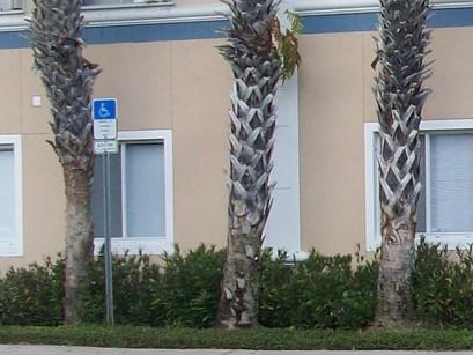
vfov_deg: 11.2
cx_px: 806
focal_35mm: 133
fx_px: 1818
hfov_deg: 13.5
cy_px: 169
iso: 64
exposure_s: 1/72
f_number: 2.8
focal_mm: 5.7
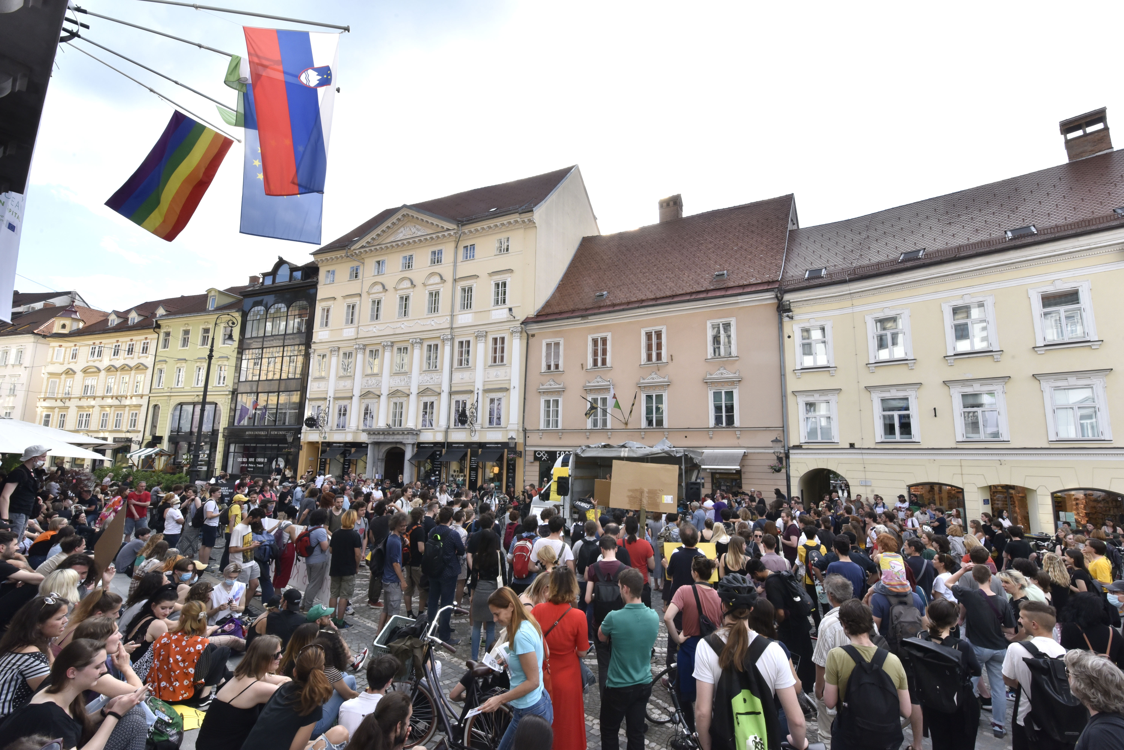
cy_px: 375
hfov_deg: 100.4
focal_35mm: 15
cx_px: 562
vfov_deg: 77.4
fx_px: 468
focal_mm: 15
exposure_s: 1/160
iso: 800
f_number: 18
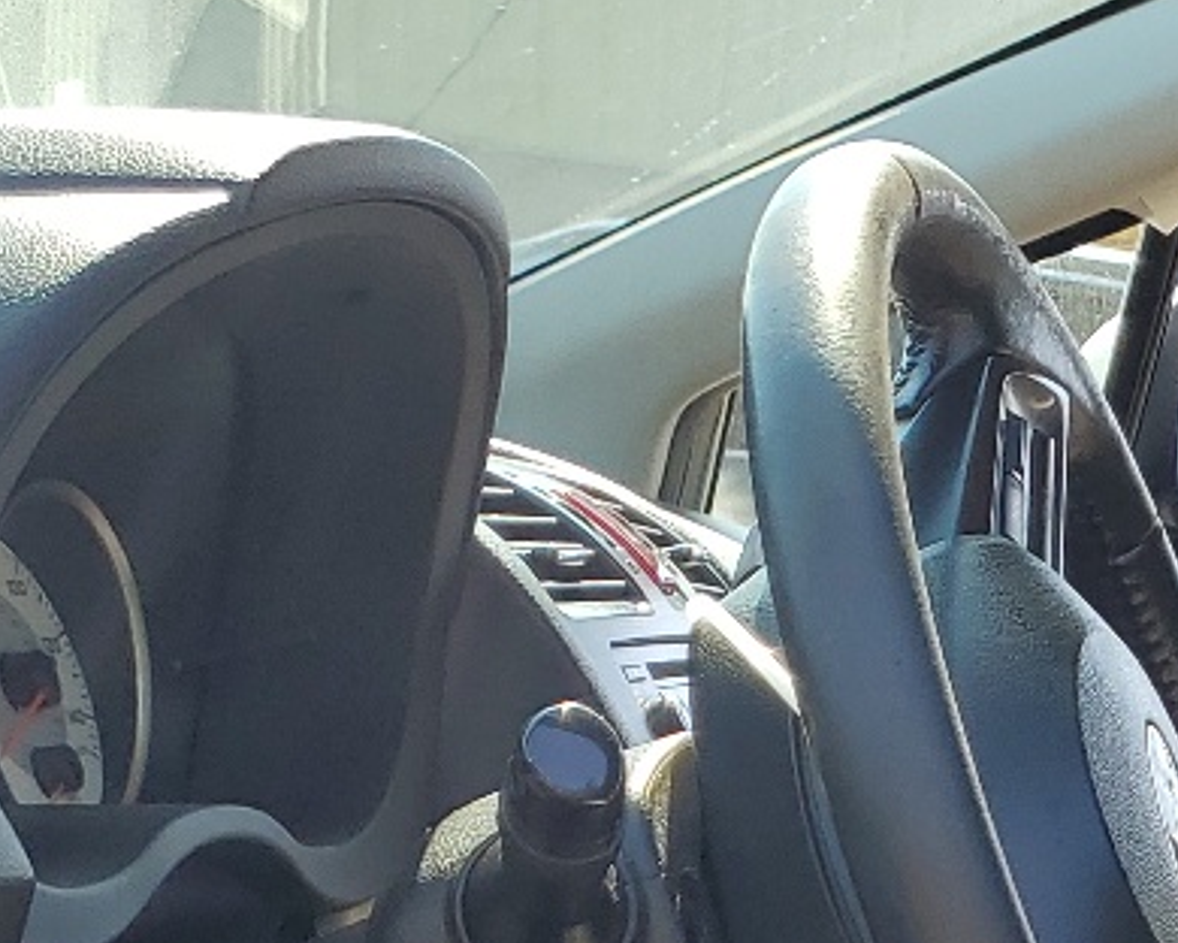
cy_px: 1641
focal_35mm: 104
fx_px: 3626
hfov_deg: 17.4
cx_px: 1516
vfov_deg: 13.4
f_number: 1.5
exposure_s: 1/625
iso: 50
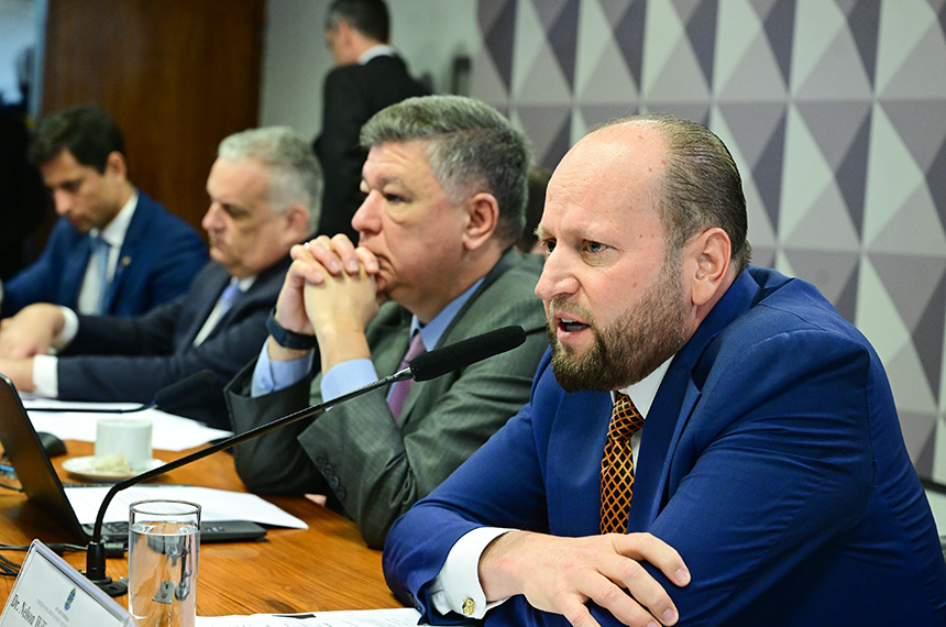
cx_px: 473
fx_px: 1836
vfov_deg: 19.4
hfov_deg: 28.9
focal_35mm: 70
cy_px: 314
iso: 4000
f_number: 5
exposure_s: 1/200
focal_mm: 70
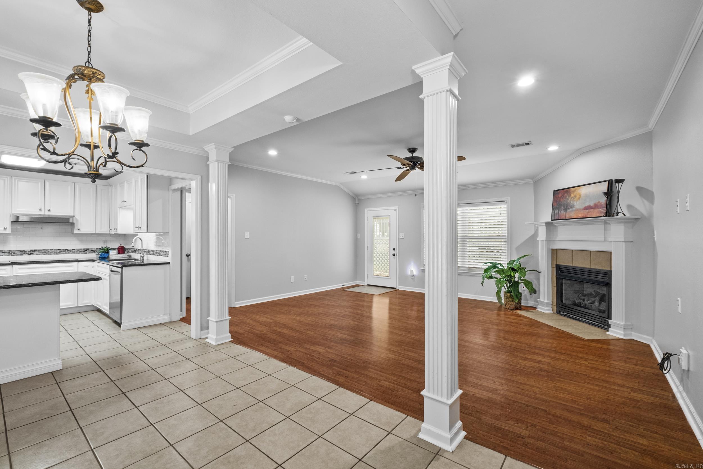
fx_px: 293
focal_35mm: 15
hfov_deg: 100.4
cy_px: 234
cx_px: 352
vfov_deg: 77.3
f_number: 8
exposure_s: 1
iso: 400
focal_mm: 10
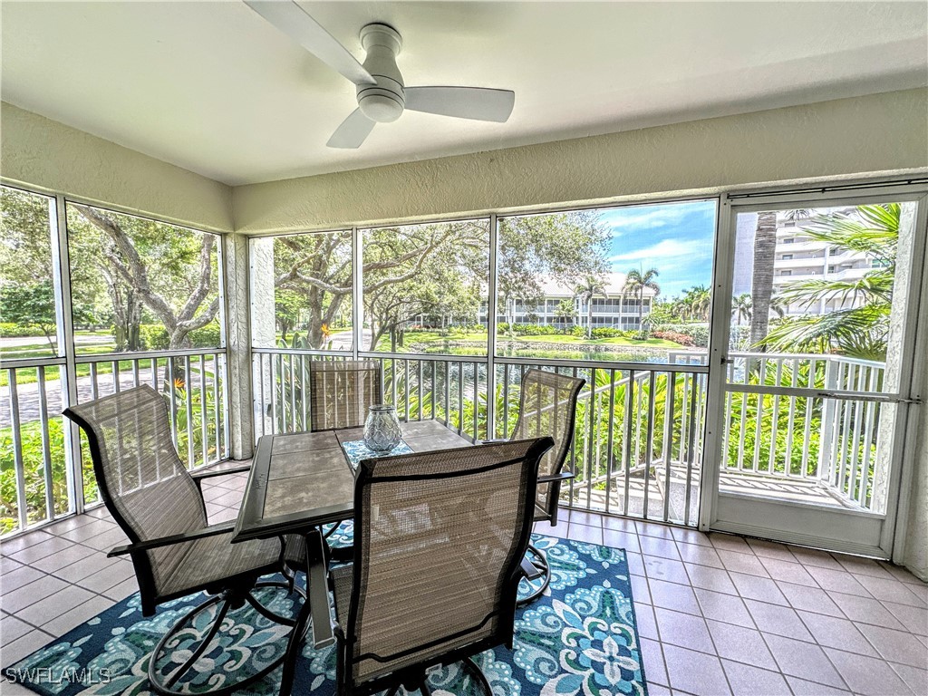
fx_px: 375
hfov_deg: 102.1
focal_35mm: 14
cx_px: 464
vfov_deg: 85.7
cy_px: 348
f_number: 2.2
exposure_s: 1/178
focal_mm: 2.22
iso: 40
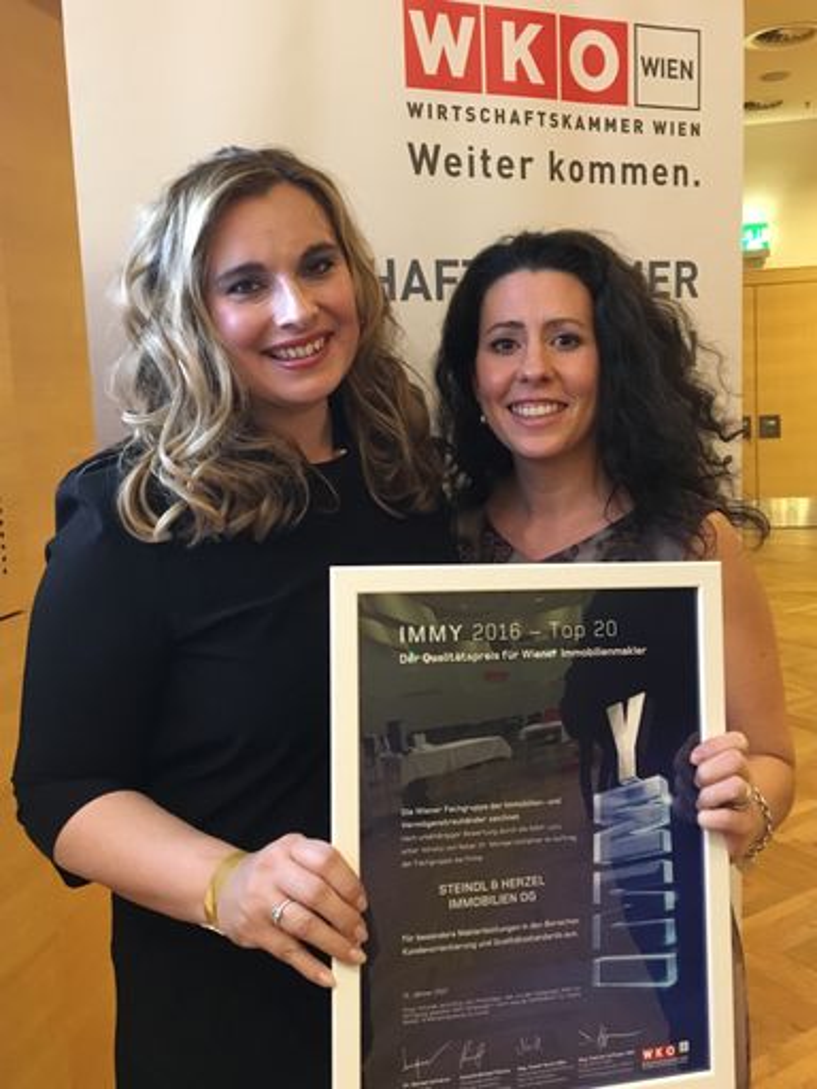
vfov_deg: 61.7
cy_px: 544
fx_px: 913
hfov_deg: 48.2
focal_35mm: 29
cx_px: 408
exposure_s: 1/17
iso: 250
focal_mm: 4.15
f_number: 2.2
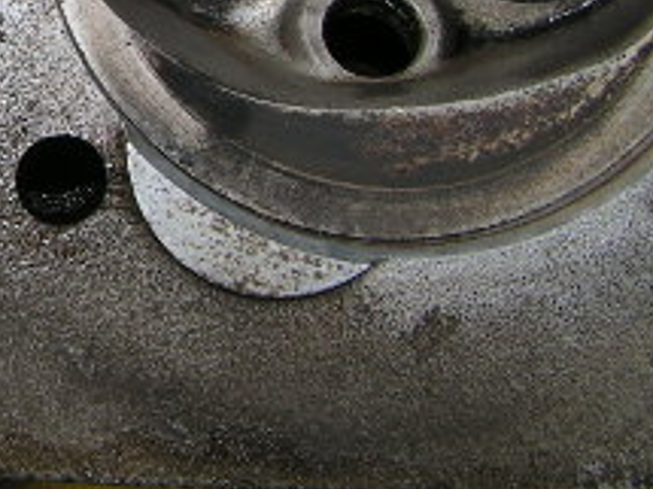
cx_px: -58
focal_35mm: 113
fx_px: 2130
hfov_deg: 16.9
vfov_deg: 12.8
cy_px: -85
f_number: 6.3
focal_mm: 6.3
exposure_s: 1/40
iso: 50
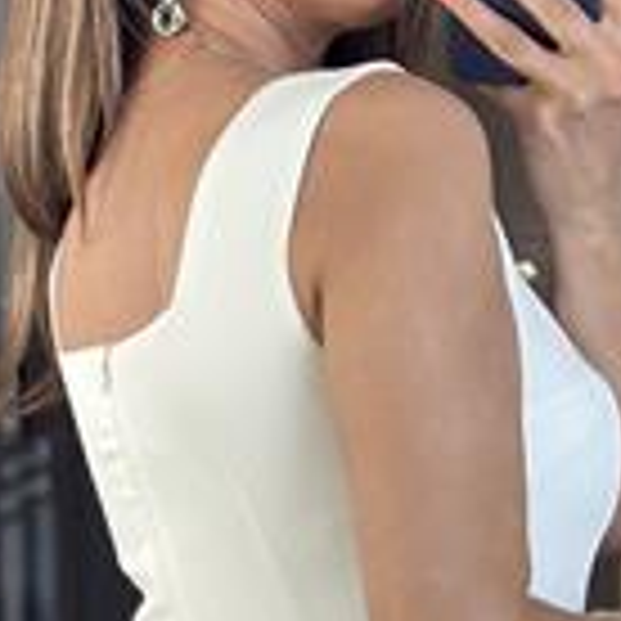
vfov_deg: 11.1
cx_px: 360
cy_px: 585
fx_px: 3166
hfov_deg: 11.2
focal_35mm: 156
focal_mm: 6.86
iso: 125
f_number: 1.78
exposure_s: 1/170
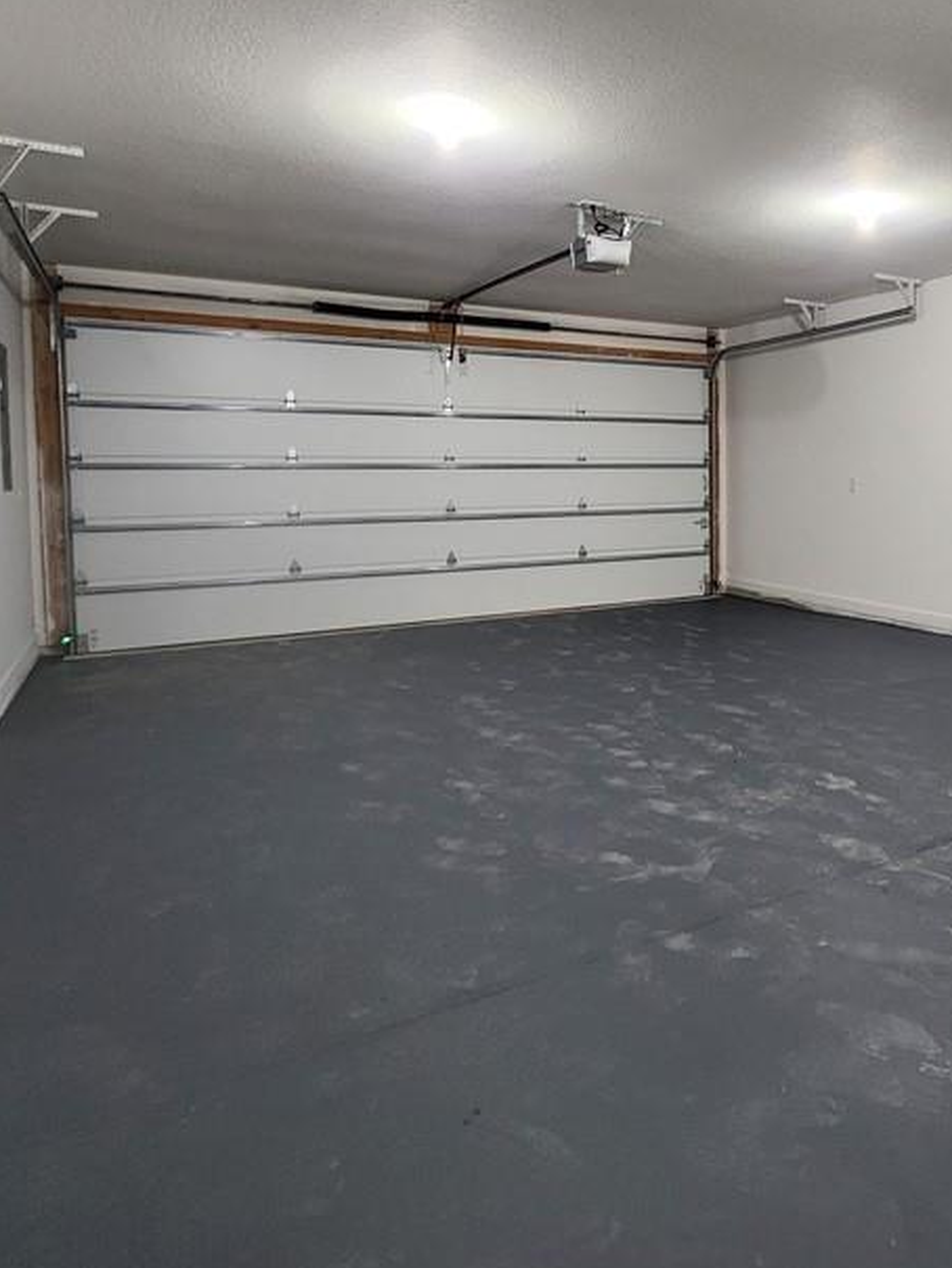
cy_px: 511
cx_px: 732
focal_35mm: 22
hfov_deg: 57.5
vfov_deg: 75.6
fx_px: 806
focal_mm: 2.2
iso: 500
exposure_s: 1/30
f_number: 2.2
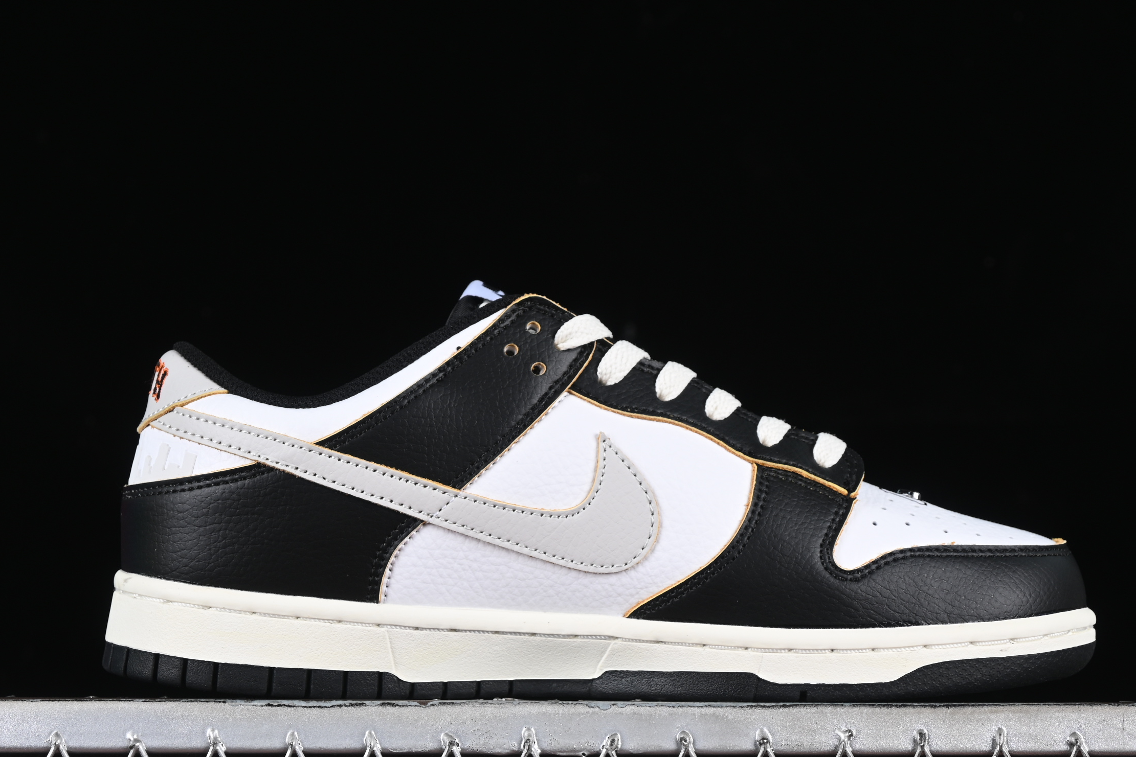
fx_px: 2966
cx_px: 584
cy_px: 406
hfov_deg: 21.7
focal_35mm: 94
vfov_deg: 14.6
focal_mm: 50
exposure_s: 1/60
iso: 160
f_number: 7.1
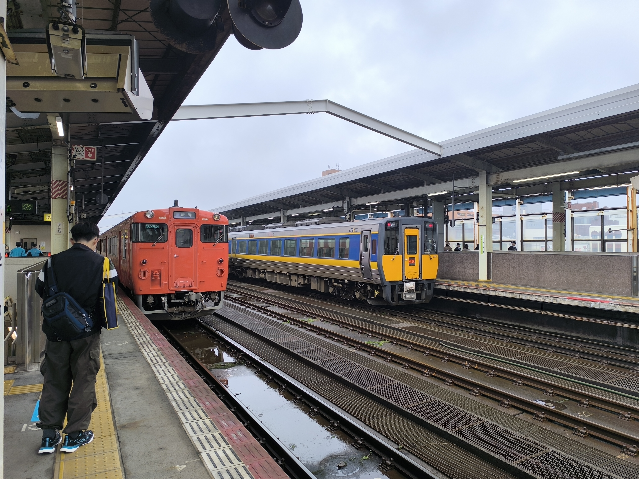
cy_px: 240
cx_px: 320
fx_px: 425
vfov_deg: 58.9
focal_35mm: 23
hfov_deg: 73.9
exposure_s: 1/139
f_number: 1.65
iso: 50
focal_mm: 6.14
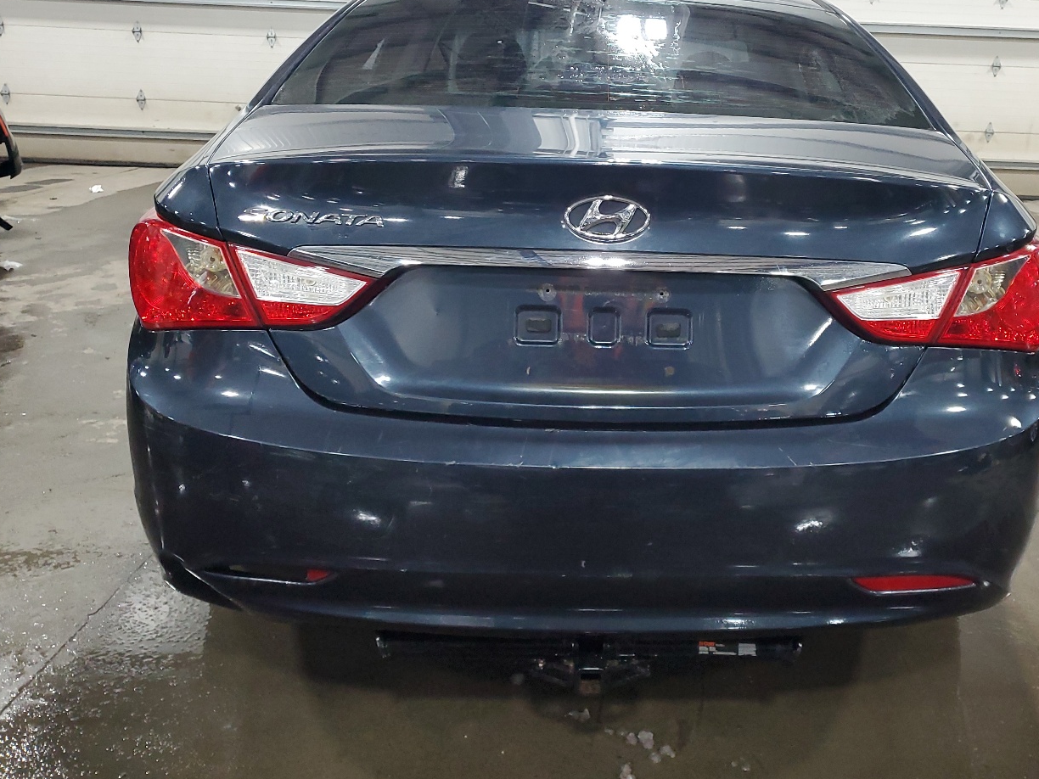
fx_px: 1021
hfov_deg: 53.5
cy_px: 309
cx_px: 639
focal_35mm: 34
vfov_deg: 41.6
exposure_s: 1/60.2
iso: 208
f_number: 1.5
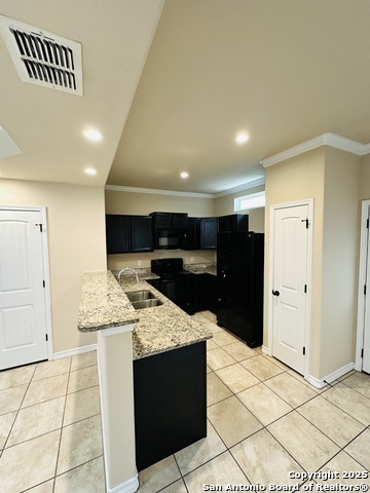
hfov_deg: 85.7
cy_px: 246
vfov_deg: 102.1
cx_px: 185
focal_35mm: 14
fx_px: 200
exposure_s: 1/60
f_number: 2.2
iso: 400
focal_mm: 2.22
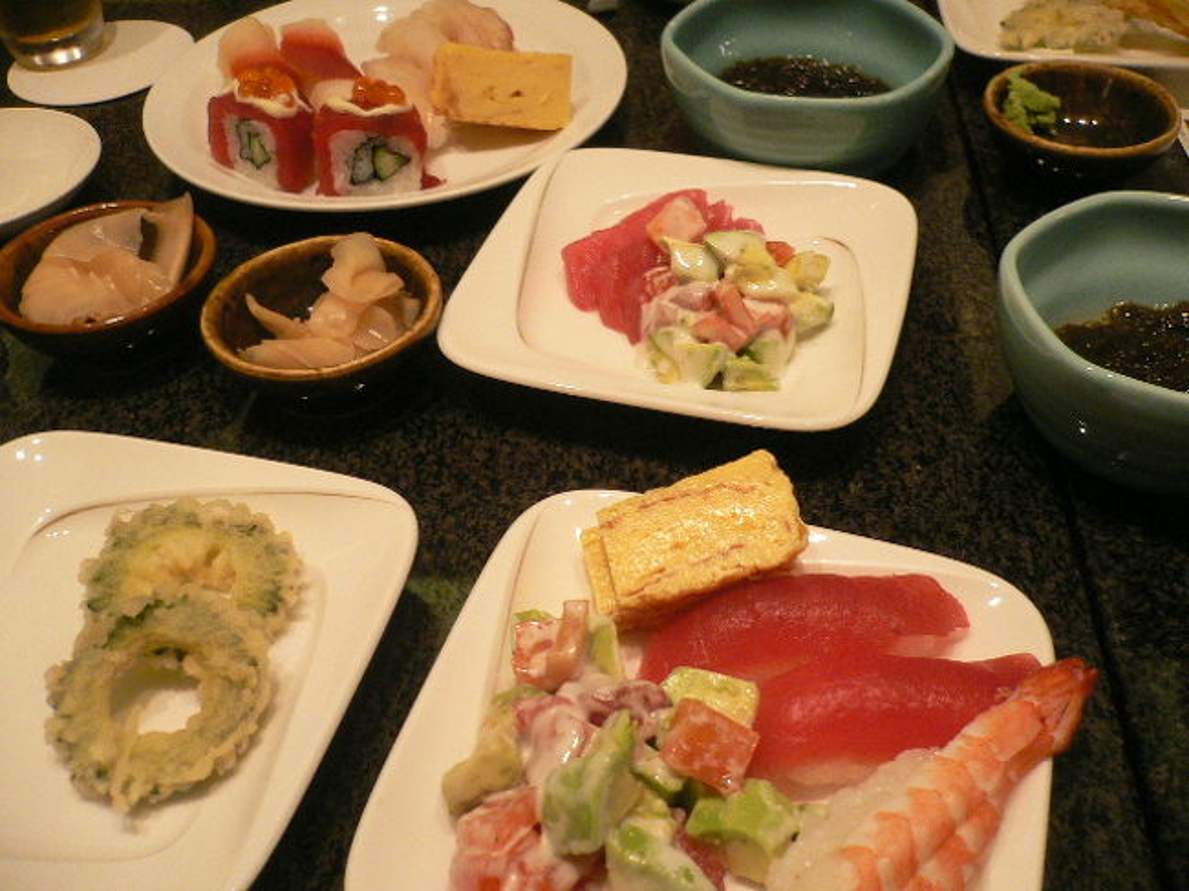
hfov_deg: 52.6
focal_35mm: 35
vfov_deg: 40.7
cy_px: 446
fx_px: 1202
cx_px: 594
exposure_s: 1/10
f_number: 2.8
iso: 200
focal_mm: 5.8
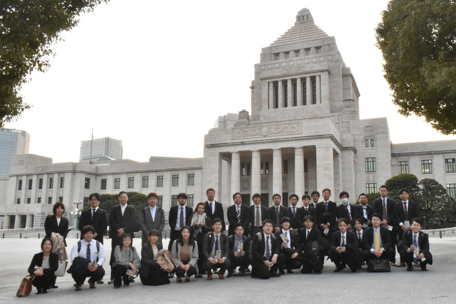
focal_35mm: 27
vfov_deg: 47.9
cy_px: 152
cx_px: 228
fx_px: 342
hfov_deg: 67.4
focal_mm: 18
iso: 2500
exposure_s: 1/125
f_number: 20
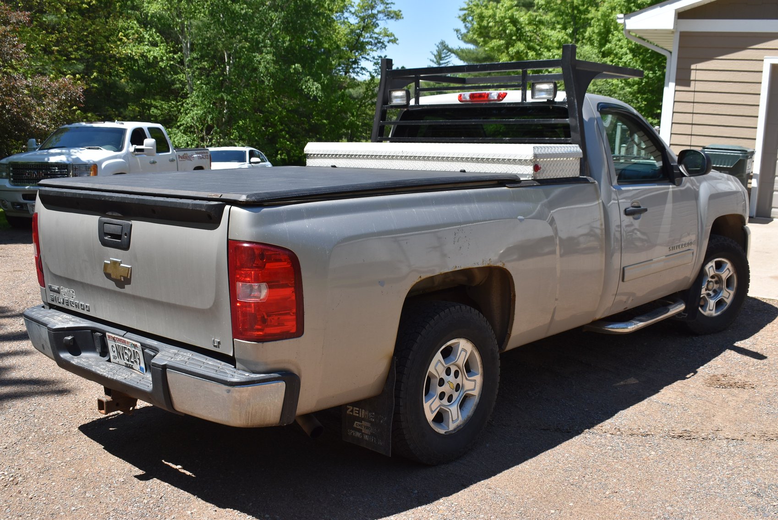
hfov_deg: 49.5
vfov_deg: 34.3
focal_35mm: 39
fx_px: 843
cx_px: 389
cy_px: 260
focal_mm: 26
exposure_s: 1/250
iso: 140
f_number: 8
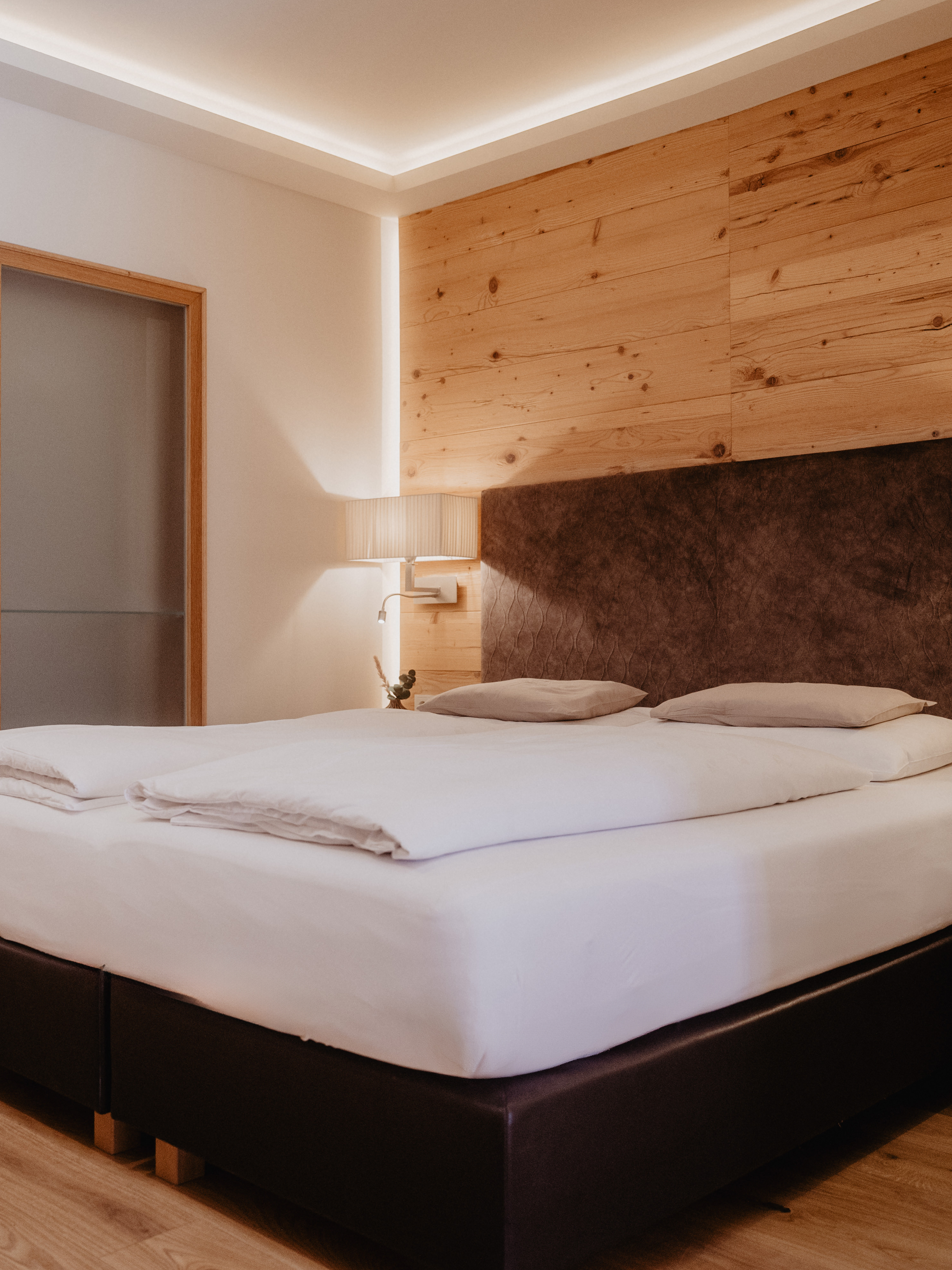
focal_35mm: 35
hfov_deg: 40.6
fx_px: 1283
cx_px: 402
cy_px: 637
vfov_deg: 52.6
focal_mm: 24
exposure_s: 1/200
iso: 800
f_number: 2.8
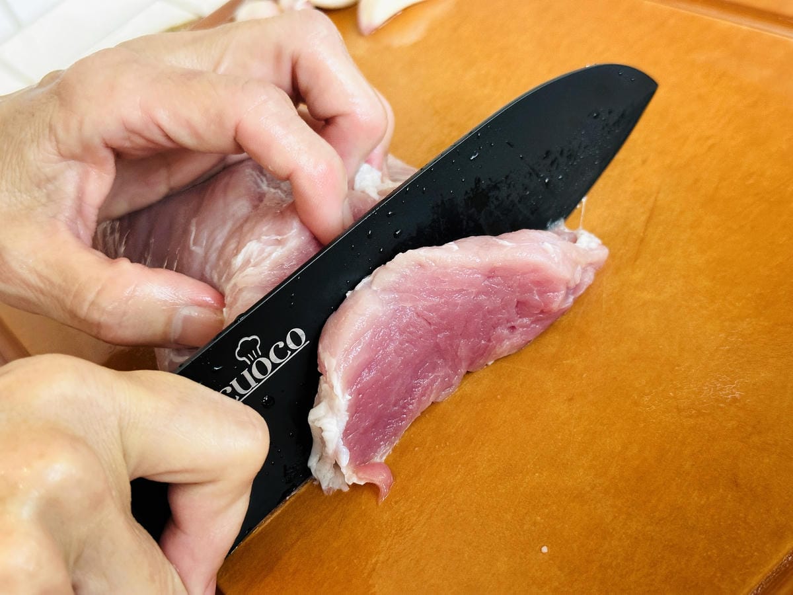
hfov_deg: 39.7
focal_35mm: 48
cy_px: 298
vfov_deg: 30.3
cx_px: 396
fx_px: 1100
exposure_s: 1/60
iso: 250
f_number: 1.78
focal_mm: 6.86
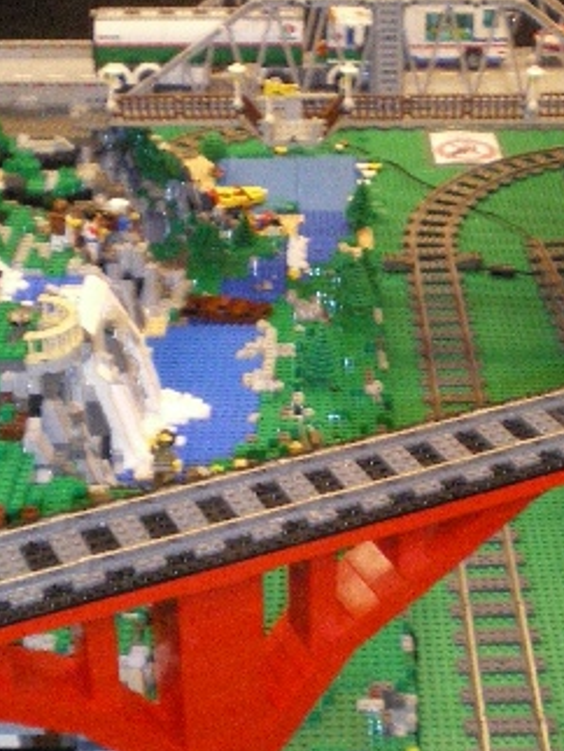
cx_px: 387
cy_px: 392
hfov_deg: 21.9
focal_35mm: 67
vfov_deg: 28.9
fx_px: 1454
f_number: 3.1
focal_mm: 6.3
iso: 800
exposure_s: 1/50
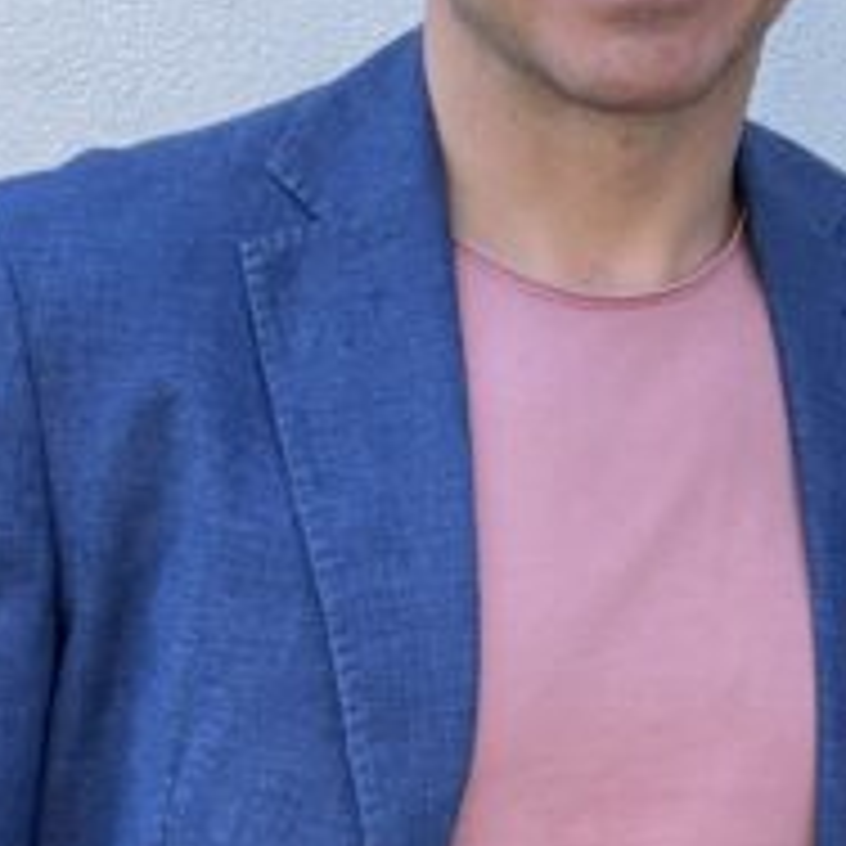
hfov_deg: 9.1
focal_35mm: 188
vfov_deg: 9.3
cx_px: 1238
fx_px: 5198
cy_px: 238
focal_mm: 6
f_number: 2
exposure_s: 1/145
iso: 25
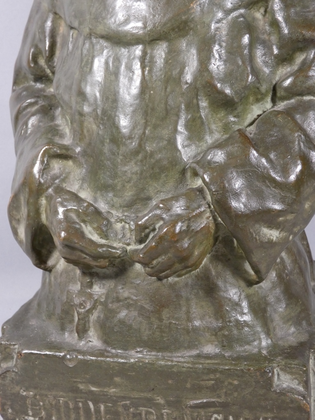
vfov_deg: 36.2
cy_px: 210
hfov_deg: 27.5
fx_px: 643
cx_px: 158
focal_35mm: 53
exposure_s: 1/80
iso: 400
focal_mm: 9.5
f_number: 3.9
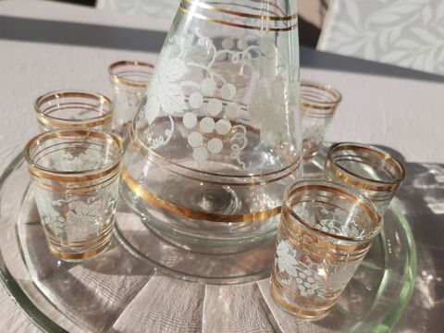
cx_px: 222
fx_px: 333
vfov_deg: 53.1
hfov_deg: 67.3
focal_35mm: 26
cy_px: 166
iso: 40
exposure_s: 1/1318
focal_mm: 3.92
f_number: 1.7
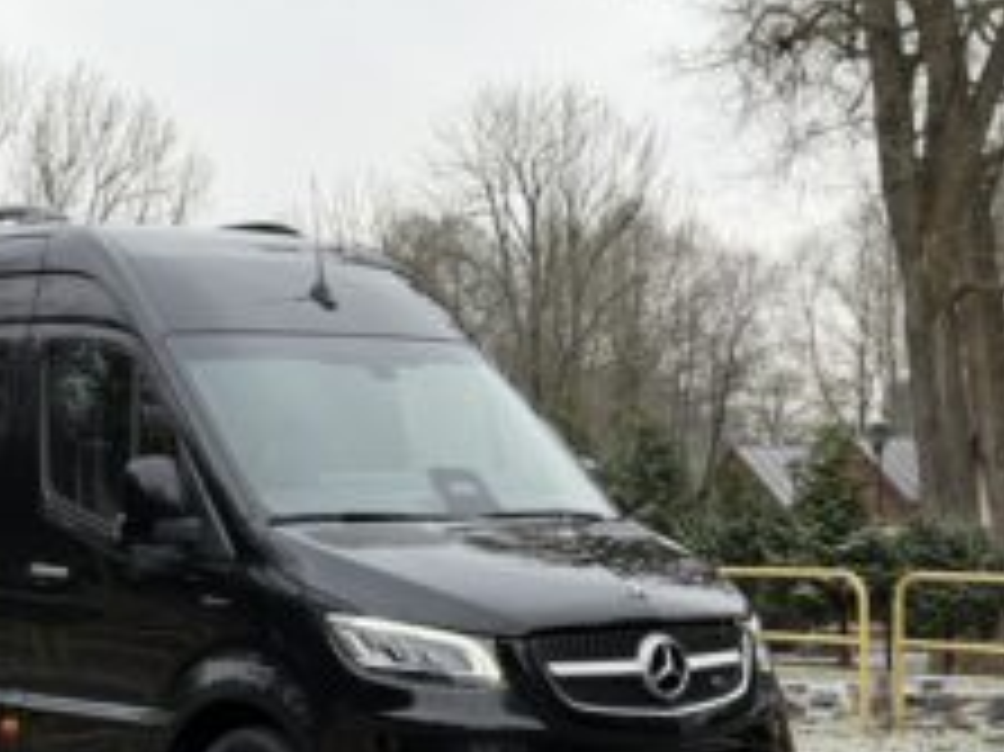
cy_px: 576
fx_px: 2493
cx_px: 140
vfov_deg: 17.0
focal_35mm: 86
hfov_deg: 22.3
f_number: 1.78
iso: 64
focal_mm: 6.76
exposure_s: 1/229
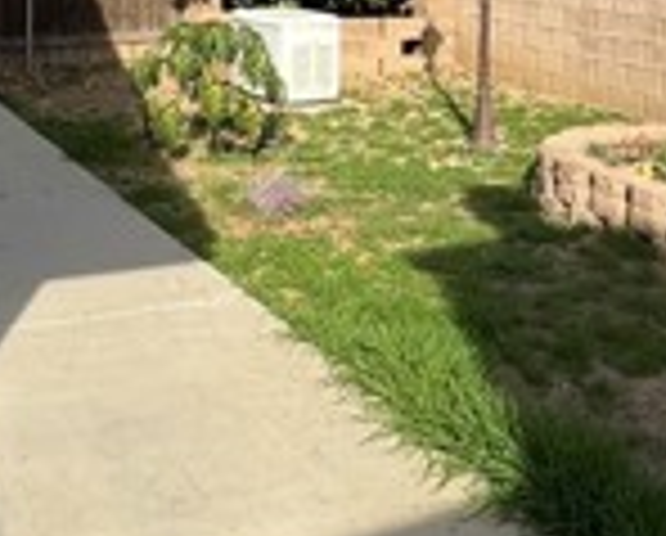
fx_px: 1165
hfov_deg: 31.8
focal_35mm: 59
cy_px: -122
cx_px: 392
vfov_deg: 23.5
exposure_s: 1/1927
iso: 50
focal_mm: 2.22
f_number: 2.2
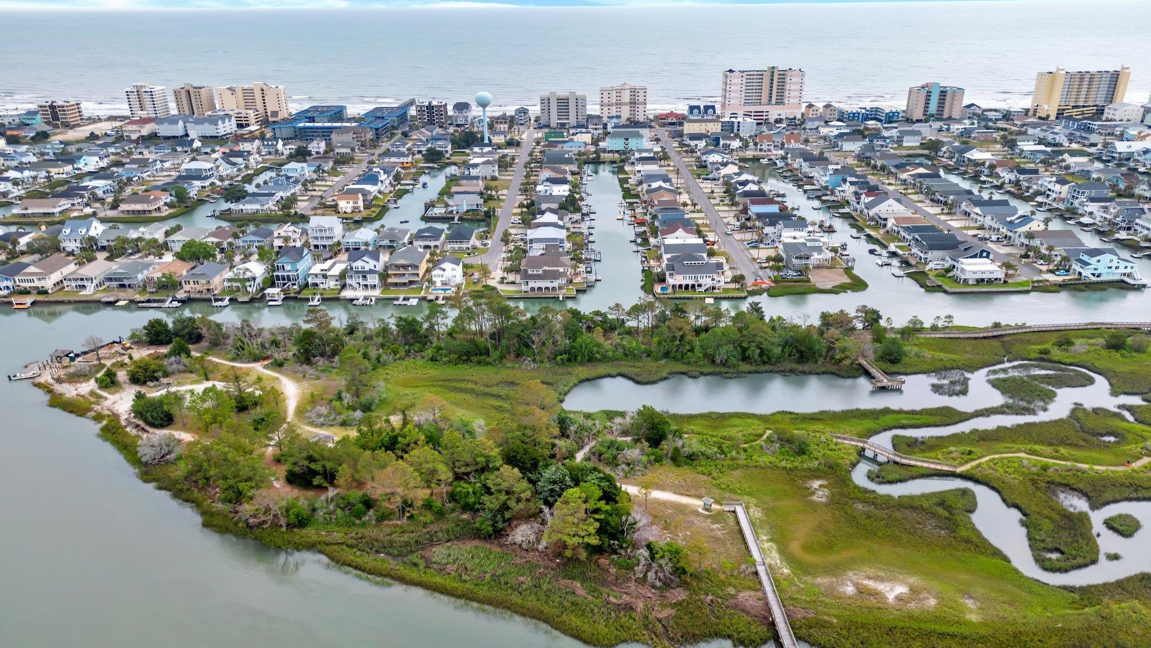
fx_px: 824
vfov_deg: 42.4
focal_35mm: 27
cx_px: 581
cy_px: 422
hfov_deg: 69.9
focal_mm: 6.72
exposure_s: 1/500
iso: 200
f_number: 1.7
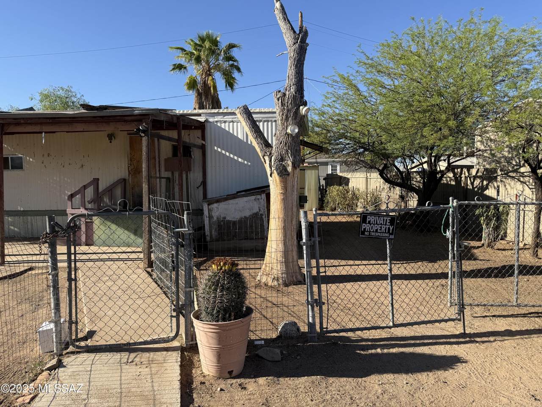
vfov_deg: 56.8
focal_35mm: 24
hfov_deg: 71.6
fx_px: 376
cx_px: 271
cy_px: 204
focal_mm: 6.76
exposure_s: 1/2907
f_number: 1.78
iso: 80
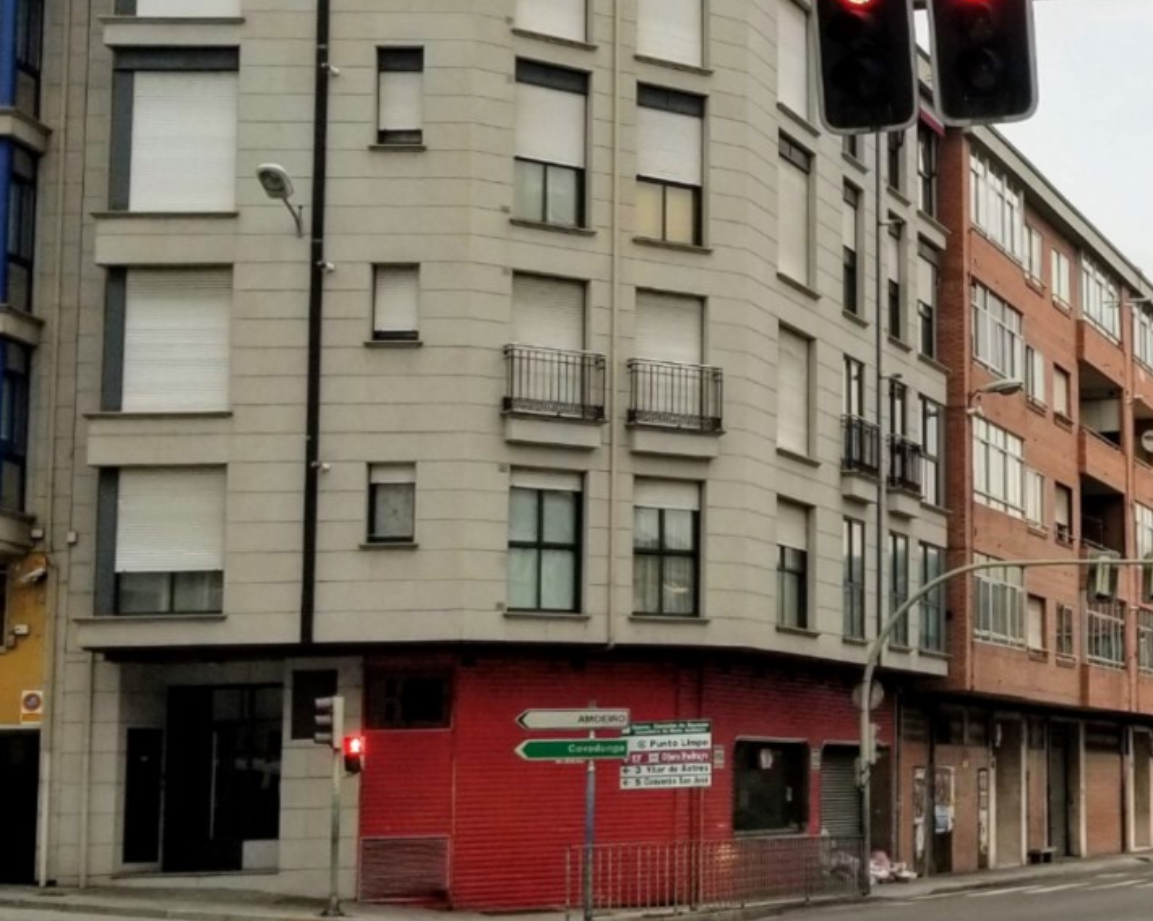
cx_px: 1294
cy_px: 431
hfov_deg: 24.5
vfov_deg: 21.2
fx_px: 2456
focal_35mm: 72
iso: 50
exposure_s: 1/121
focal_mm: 4.3
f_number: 1.7
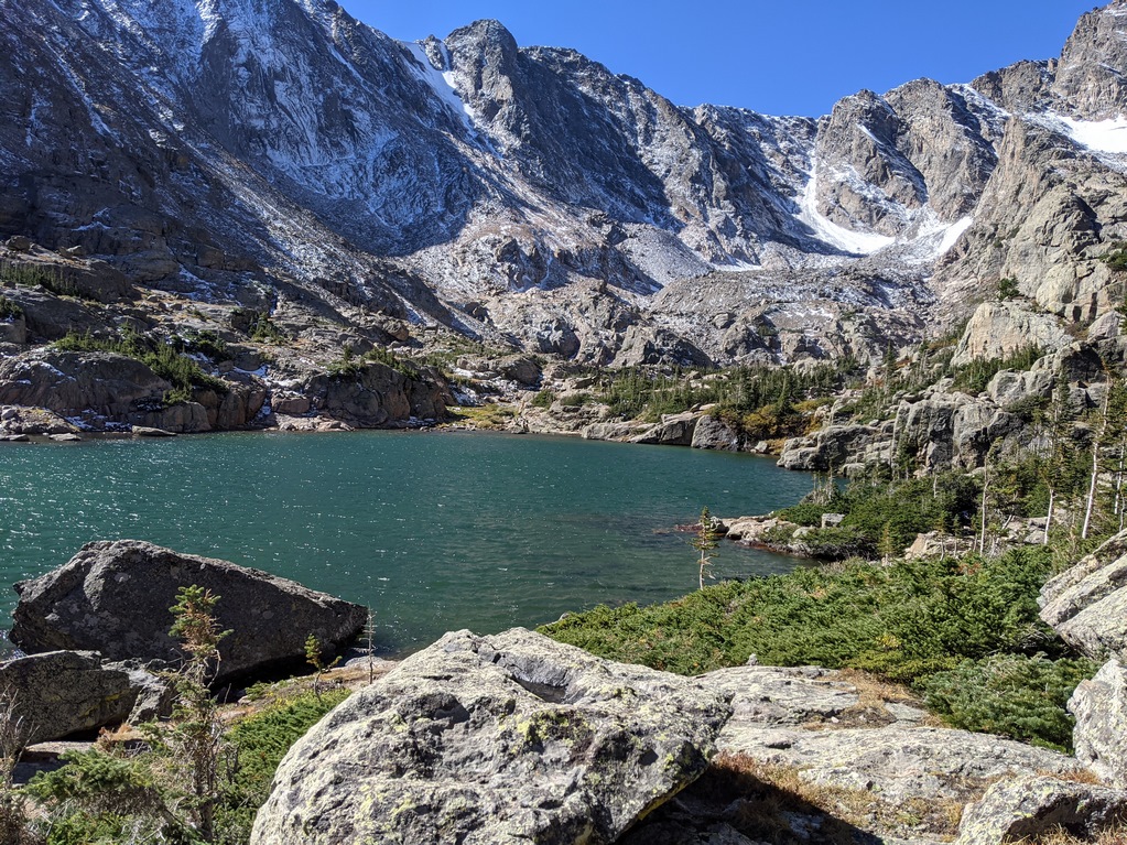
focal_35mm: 27
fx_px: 879
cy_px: 422
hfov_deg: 65.3
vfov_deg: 51.3
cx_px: 564
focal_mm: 4.44
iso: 50
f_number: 1.8
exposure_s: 1/2132
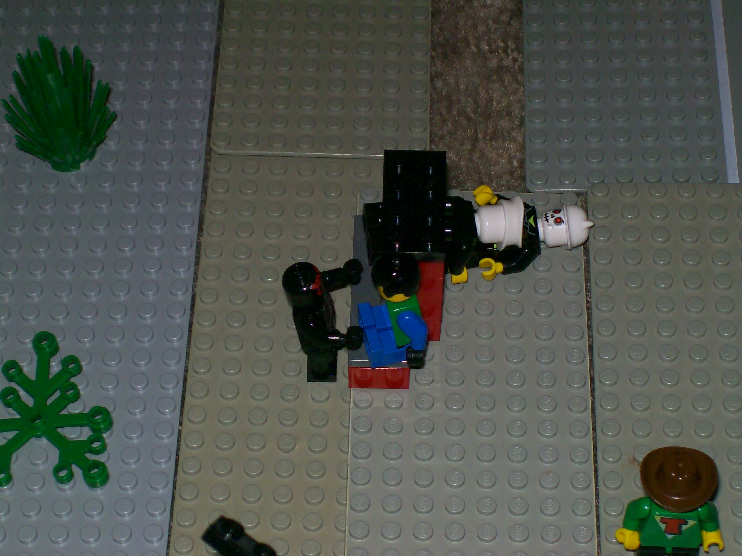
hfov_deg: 18.2
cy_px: 278
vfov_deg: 13.7
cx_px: 371
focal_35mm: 108
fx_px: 2315
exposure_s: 1/257
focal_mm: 18
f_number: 4.8
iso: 80
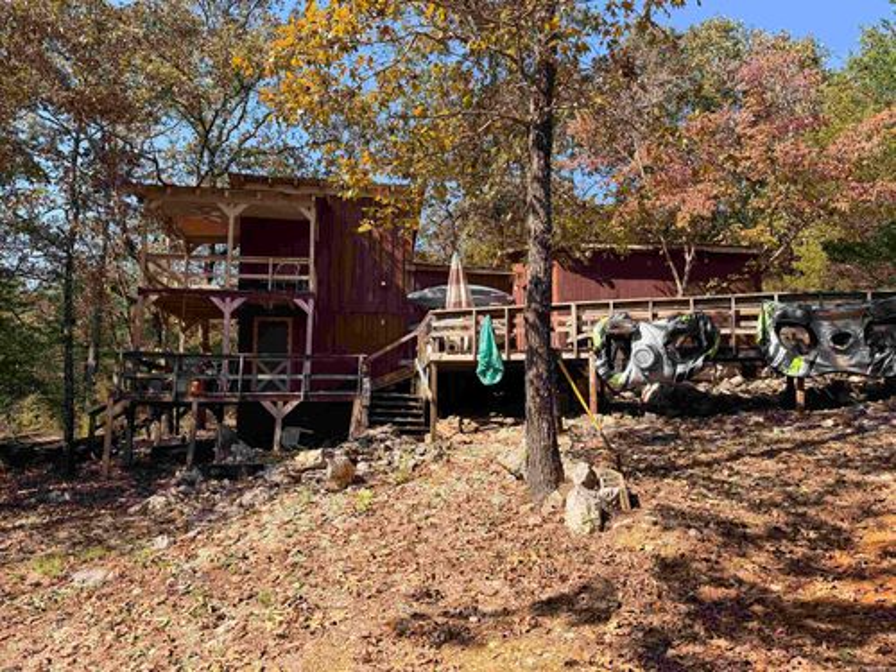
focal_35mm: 24
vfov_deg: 56.8
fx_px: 621
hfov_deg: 71.6
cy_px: 336
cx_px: 448
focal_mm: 6.76
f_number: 1.78
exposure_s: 1/2053
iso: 80
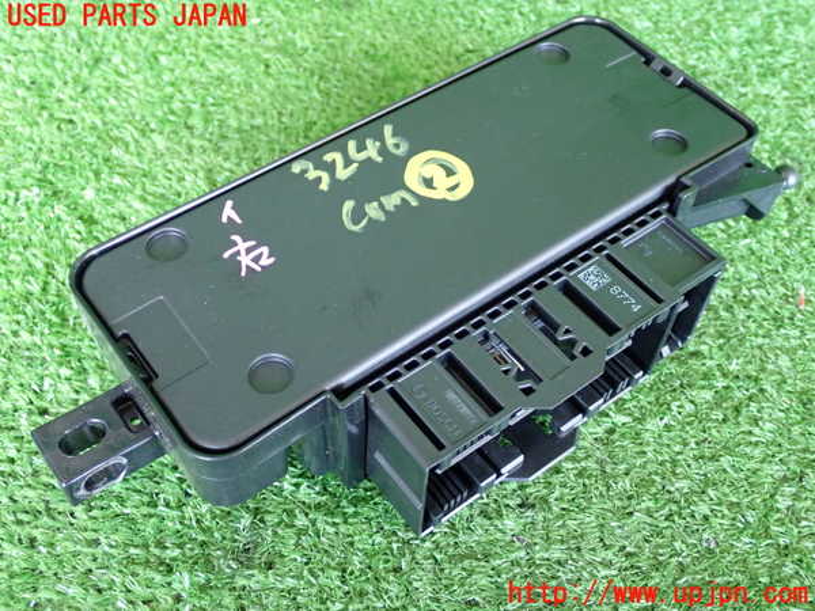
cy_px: 306
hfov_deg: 45.8
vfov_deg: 35.1
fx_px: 965
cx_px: 408
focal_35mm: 41
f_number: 2.8
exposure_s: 1/40
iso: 640
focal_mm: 7.31
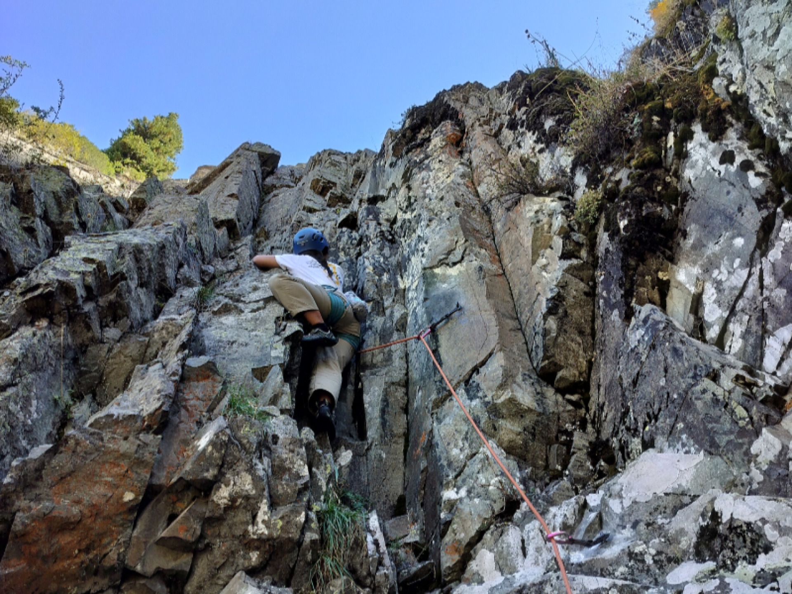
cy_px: 297
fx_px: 549
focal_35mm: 24
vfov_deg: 56.8
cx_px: 396
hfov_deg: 71.6
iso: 50
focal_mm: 5.2
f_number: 1.7
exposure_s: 1/136
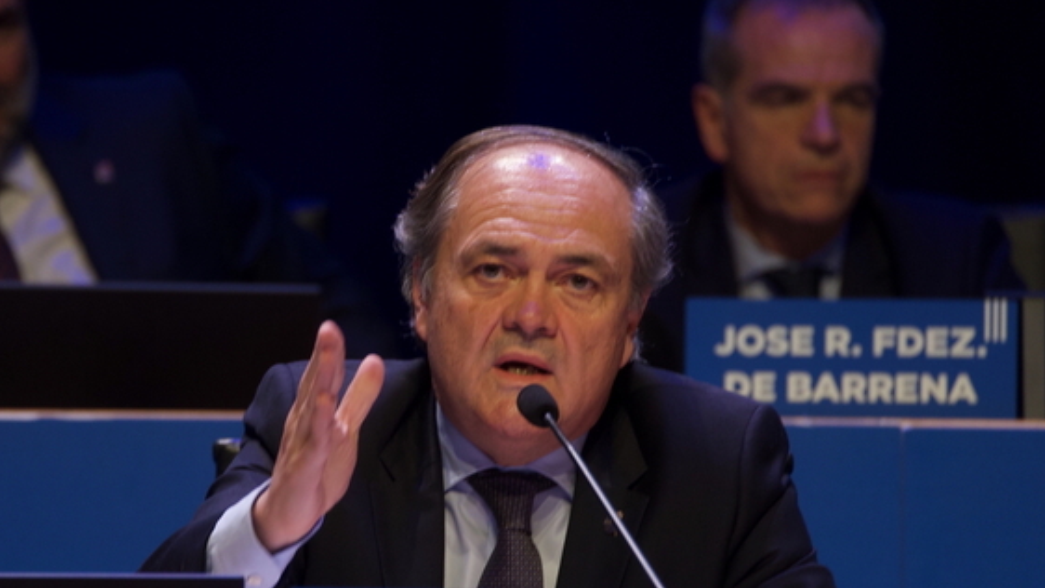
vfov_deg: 2.3
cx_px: 389
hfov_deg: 4.1
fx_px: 14546
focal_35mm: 525
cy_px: 357
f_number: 5.6
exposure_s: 1/125
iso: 1600
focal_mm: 388
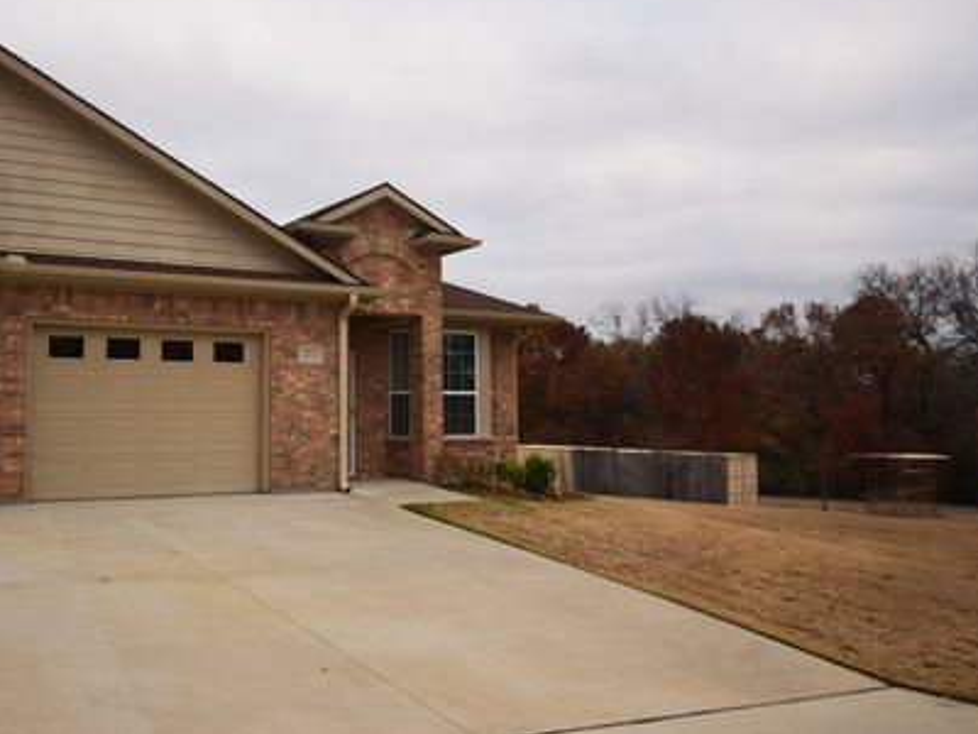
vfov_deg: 39.6
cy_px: 332
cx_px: 374
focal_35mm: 36
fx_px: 1017
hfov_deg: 50.9
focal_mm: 20
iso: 200
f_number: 5.6
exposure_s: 1/250
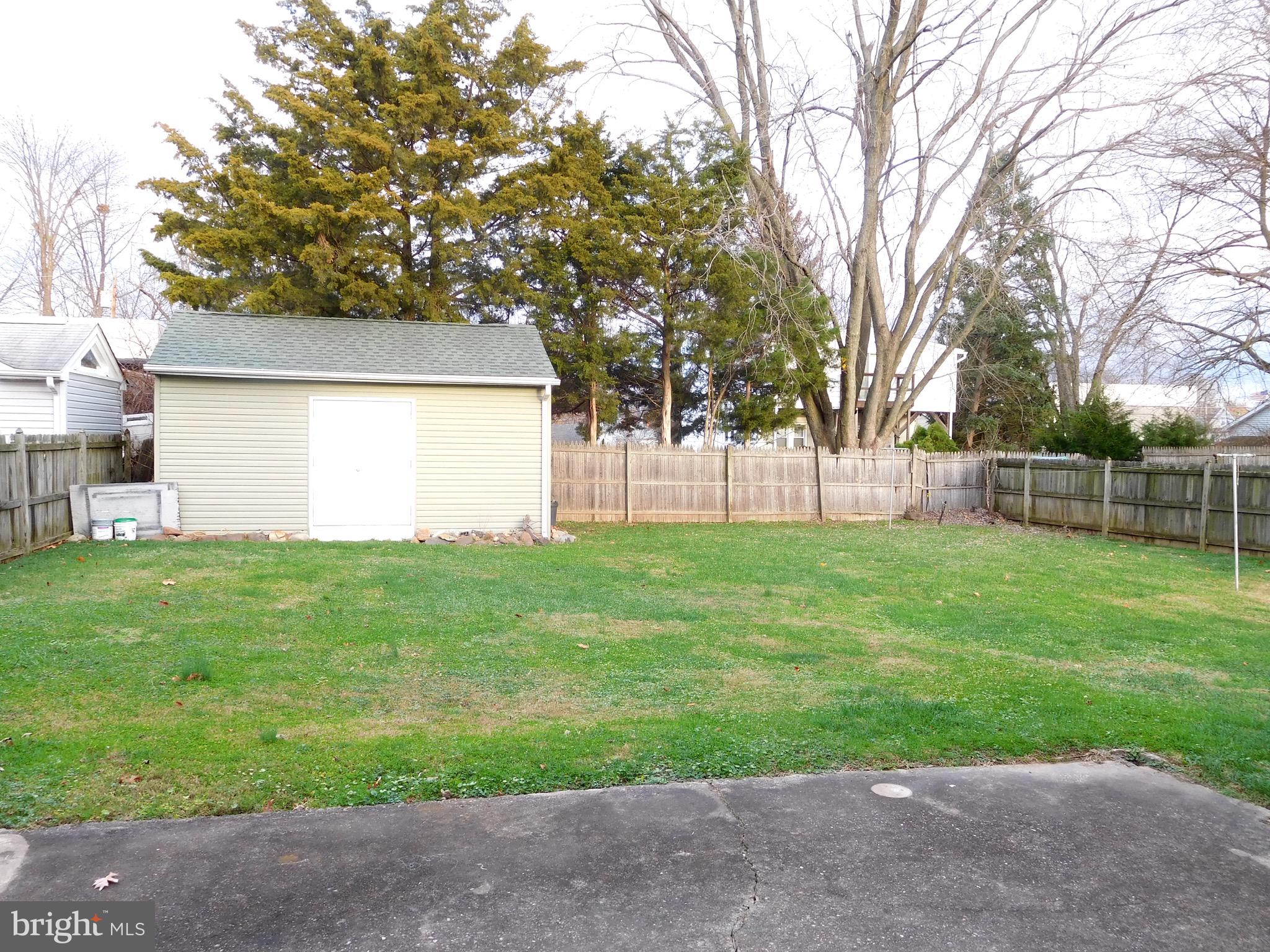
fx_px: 917
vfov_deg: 54.9
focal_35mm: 25
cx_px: 635
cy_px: 476
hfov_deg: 69.4
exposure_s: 1/40
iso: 125
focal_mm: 4.5
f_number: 3.4
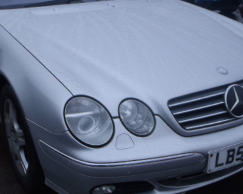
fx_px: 331
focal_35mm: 46
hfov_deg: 40.2
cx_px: 102
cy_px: 89
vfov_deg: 32.7
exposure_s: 1/30
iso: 100
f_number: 3.5
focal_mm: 5
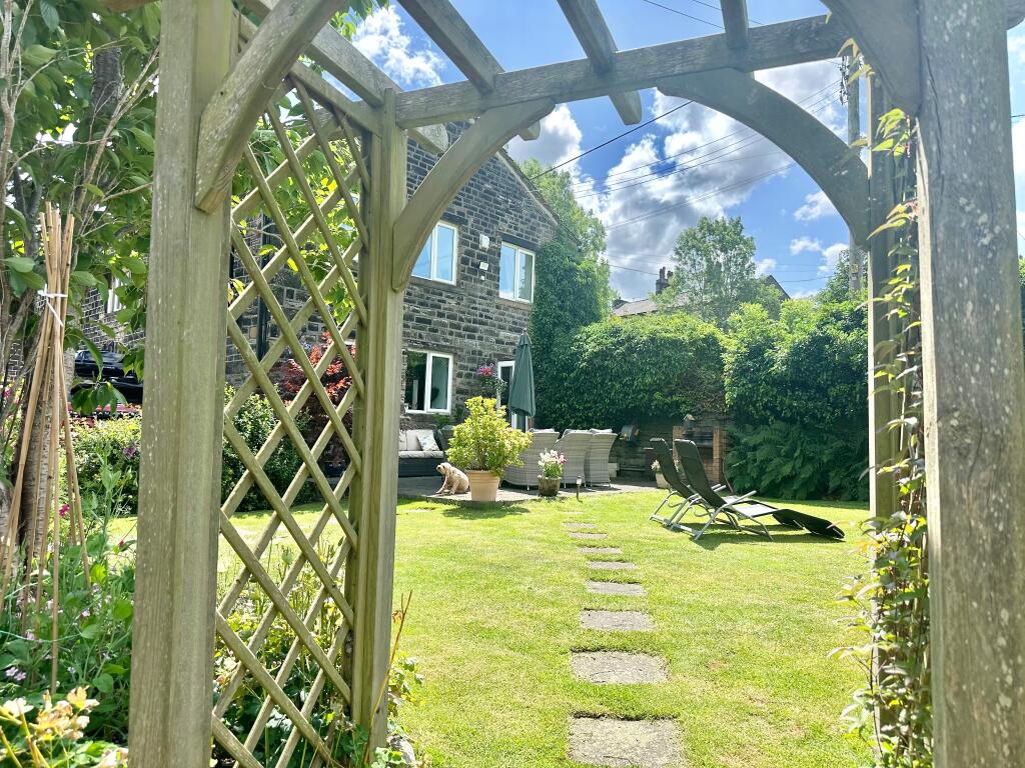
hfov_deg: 71.6
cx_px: 512
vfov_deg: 56.8
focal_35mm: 24
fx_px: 711
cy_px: 384
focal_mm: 6.86
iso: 80
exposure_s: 1/1988
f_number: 1.78
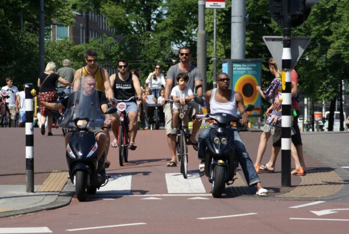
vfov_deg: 6.8
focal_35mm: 202
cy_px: 117
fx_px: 1966
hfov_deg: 10.1
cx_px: 174
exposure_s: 1/250
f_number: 7.1
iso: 100
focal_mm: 135
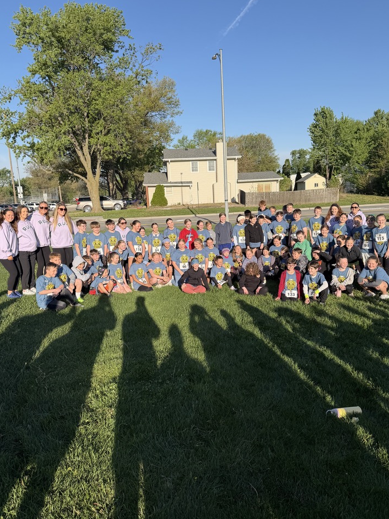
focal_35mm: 26
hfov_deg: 53.1
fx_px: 389
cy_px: 266
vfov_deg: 67.3
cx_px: 199
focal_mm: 6.76
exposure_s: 1/3584
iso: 80
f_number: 1.78
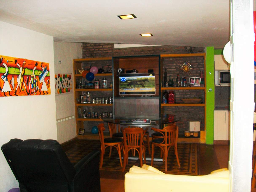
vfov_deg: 41.8
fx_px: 251
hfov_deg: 54.0
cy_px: 96
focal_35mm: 34
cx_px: 128
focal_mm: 5.7
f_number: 2.8
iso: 160
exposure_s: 1/60
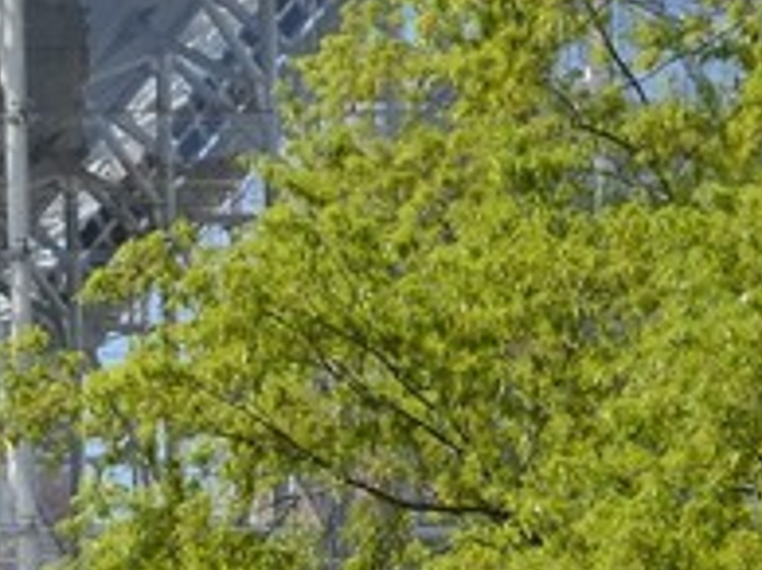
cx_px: -1430
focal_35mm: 300
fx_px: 6600
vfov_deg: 4.9
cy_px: 1199
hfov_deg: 6.1
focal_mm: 38
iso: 400
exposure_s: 1/250
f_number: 10
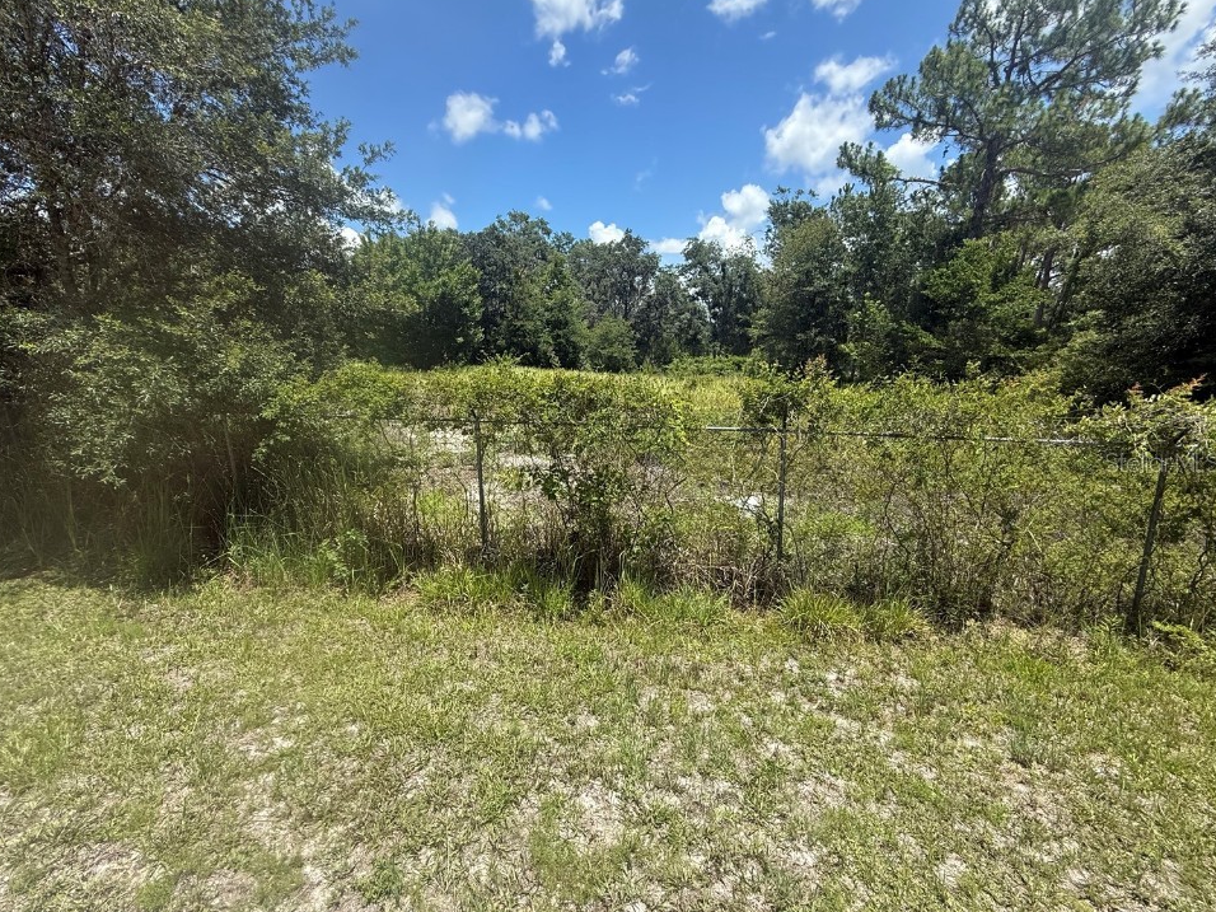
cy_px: 462
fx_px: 527
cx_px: 574
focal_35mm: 15
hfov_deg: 98.1
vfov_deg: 81.7
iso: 64
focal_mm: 2.22
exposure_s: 1/1259
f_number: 2.2
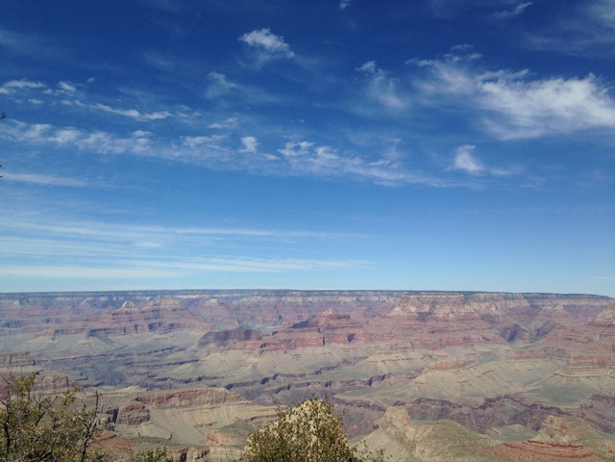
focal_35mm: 33
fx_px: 586
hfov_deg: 55.4
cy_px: 231
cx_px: 308
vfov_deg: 42.9
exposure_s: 1/2710
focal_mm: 4.12
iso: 50
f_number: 2.4
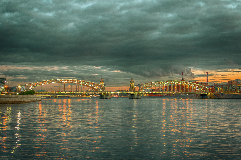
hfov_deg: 37.9
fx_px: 351
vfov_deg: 25.7
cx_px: 120
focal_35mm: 52
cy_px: 80
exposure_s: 1/5
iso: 400
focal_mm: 35
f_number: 6.3
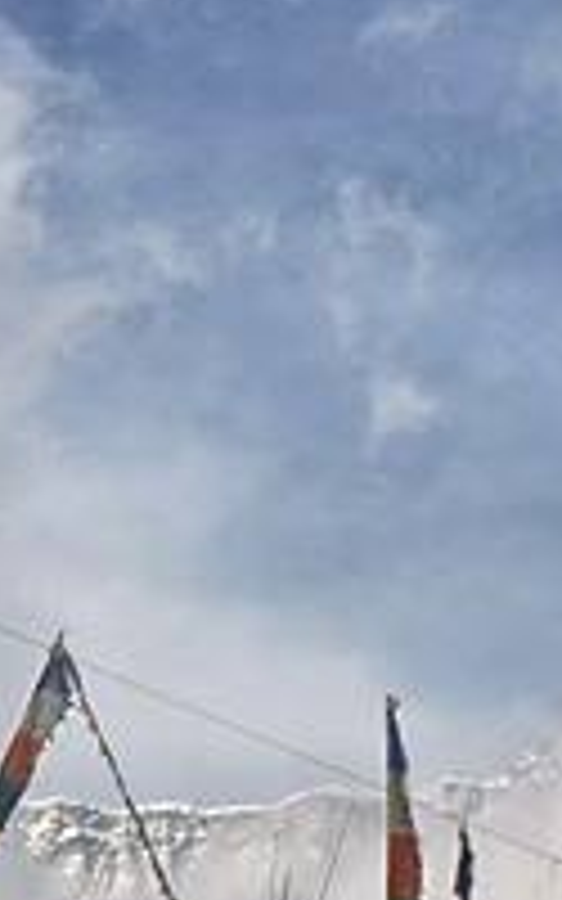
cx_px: 1538
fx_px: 8994
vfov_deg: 5.7
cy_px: 1017
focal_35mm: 367
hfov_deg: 3.5
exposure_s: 1/100
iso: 125
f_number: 7.1
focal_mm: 60
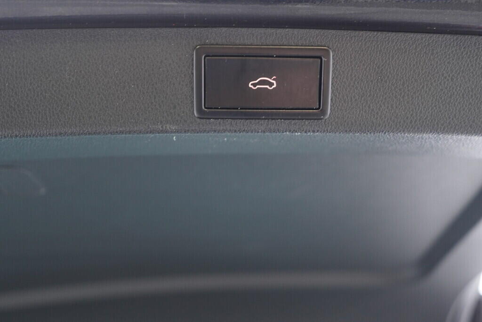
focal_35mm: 36
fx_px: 482
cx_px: 241
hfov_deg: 53.1
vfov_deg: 36.9
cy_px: 161
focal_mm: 24
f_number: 2.8
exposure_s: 1/40
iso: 500
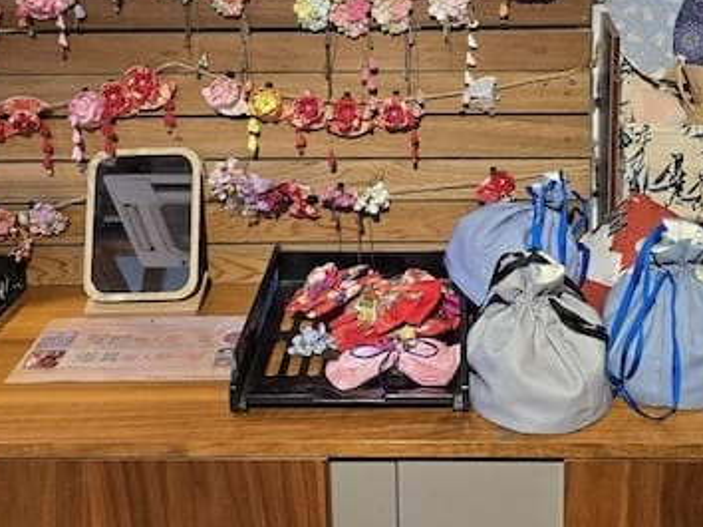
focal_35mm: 52
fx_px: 1055
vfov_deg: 27.2
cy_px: 76
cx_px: 389
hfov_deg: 36.8
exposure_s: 1/120
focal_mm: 6.3
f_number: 1.7
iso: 200
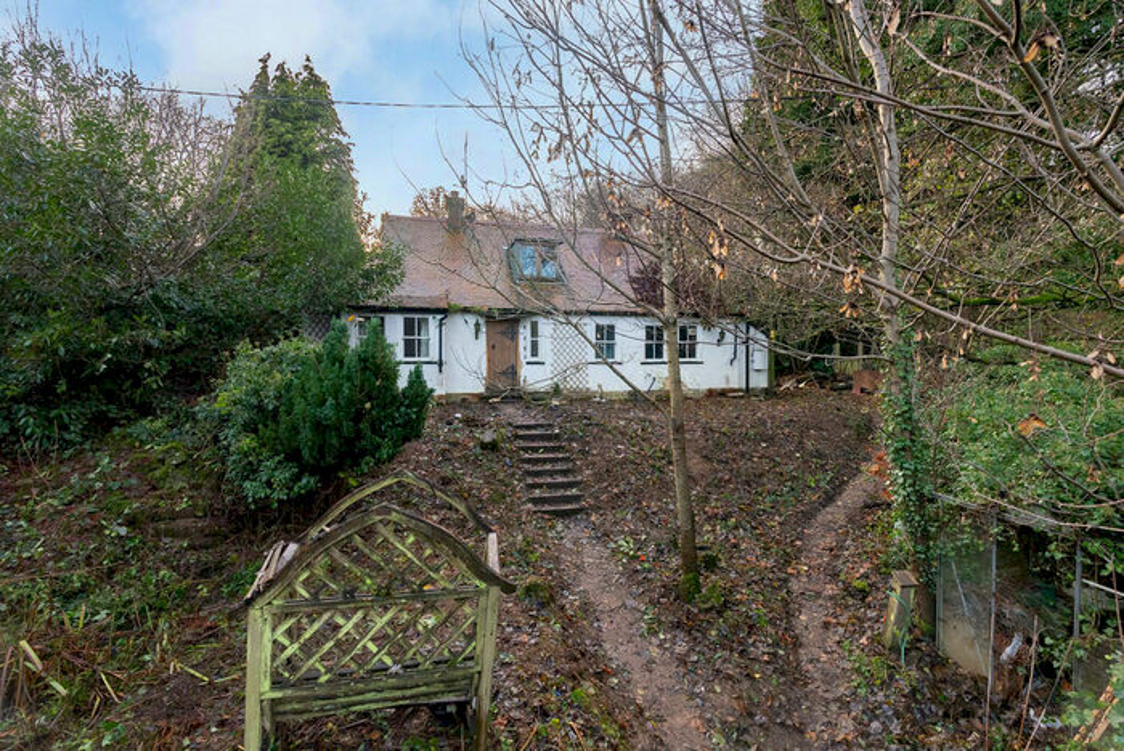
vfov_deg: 72.2
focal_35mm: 16
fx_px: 516
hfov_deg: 94.9
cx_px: 562
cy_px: 376
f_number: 7.1
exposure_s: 1/160
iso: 1250
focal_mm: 16.5
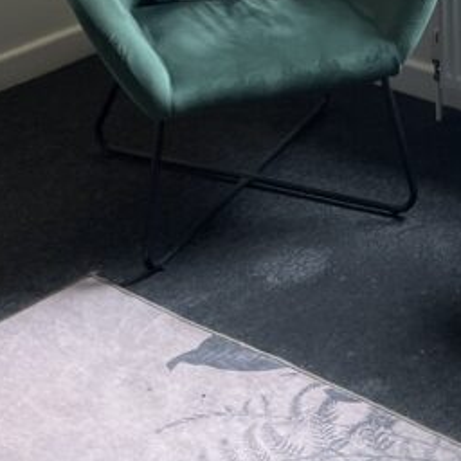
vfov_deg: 17.2
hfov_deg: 17.5
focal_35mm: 92
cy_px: -214
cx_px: 623
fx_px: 1386
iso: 80
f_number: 1.6
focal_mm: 4.2
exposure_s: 1/100
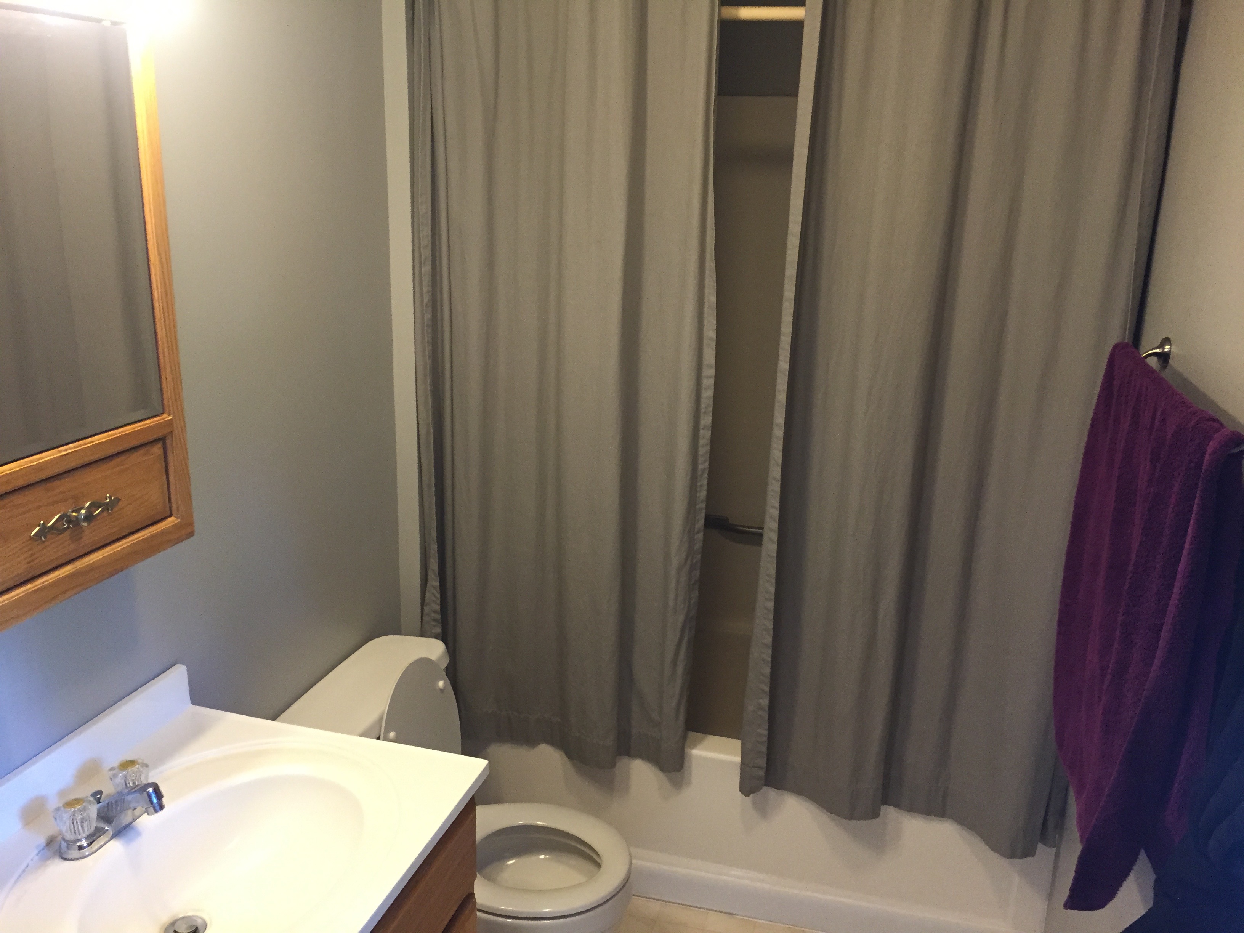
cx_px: 622
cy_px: 466
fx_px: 1042
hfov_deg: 61.7
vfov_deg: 48.2
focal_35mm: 29
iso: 160
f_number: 2.2
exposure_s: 1/30
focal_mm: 4.15
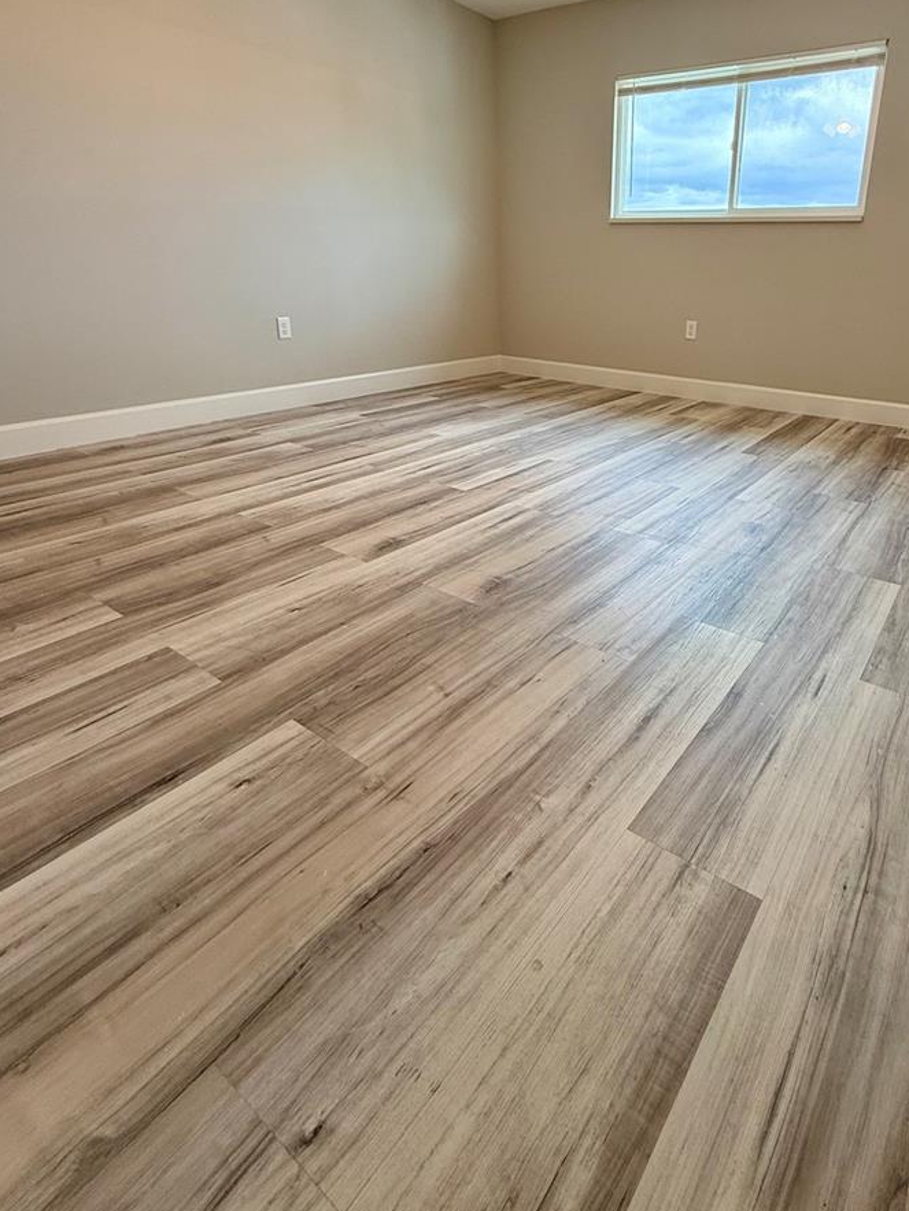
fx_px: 665
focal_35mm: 19
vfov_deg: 83.7
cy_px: 486
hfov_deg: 67.1
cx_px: 592
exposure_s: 1/99
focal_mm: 2.22
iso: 100
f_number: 2.2
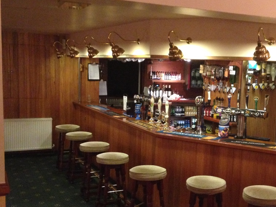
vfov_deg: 27.5
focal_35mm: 53
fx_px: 423
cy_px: 122
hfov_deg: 35.7
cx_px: 191
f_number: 2.4
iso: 500
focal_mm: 4.12
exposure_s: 1/15
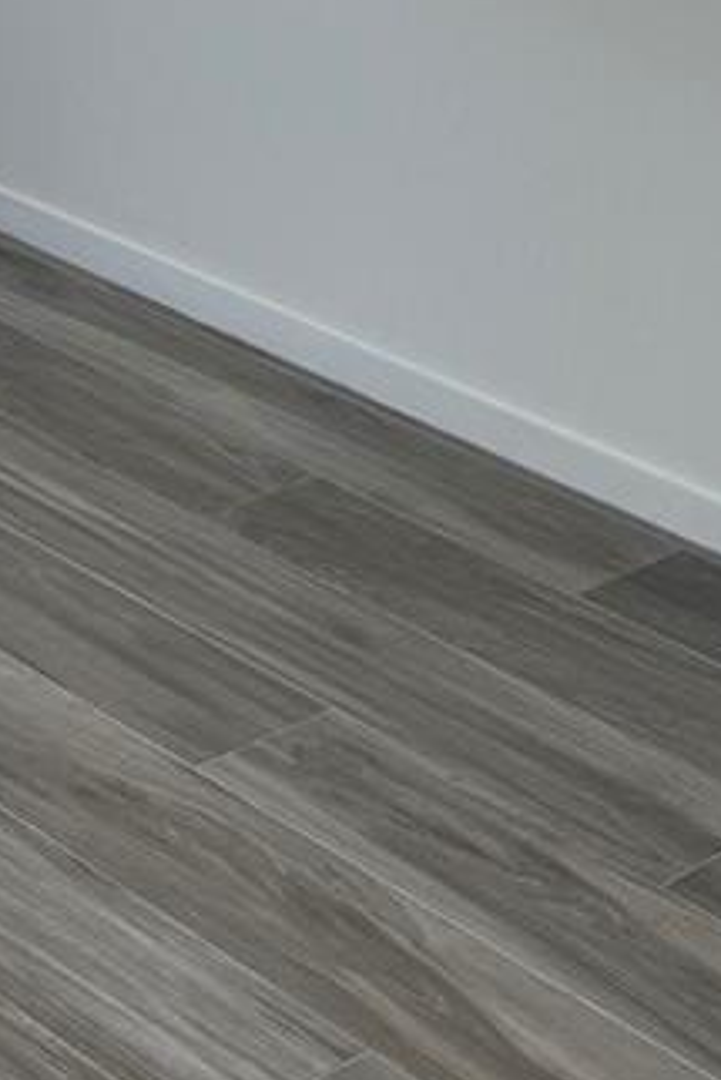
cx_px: -516
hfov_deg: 13.4
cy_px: -322
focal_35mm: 93
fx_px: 2791
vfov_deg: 20.1
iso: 80
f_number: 1.78
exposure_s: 1/685
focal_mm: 6.76
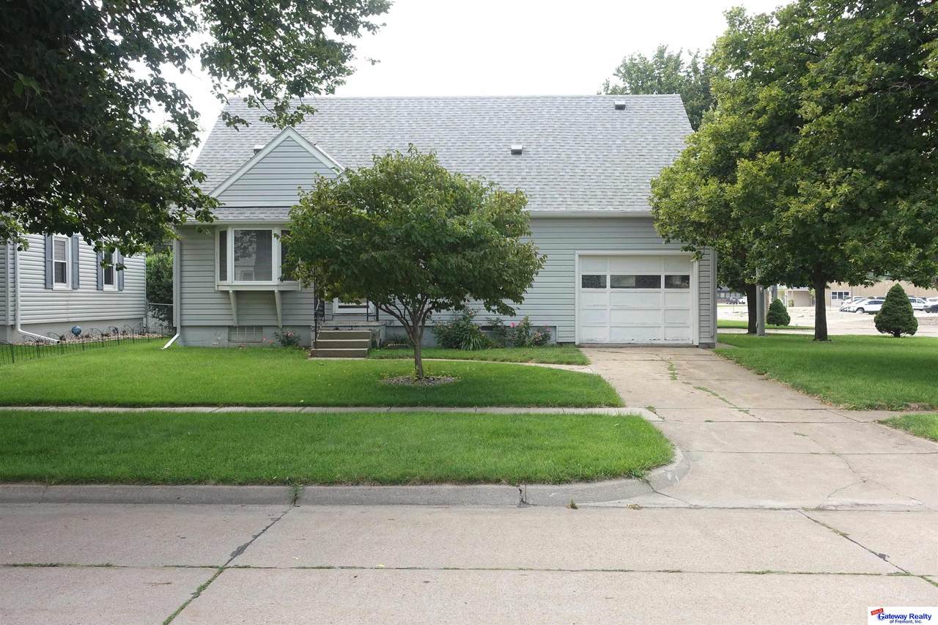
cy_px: 312
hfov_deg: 58.7
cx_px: 469
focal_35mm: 32
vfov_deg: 41.1
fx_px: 834
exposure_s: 1/400
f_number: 4
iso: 125
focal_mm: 11.81
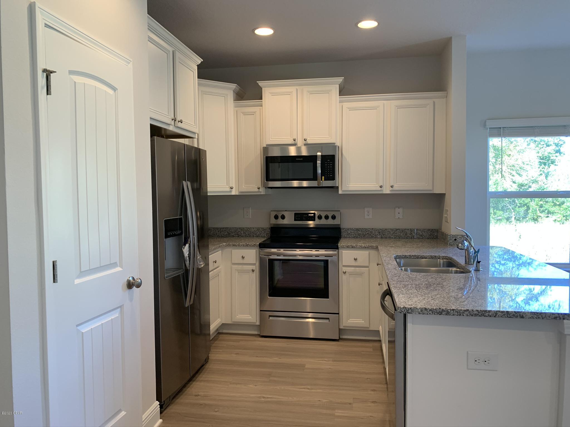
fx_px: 428
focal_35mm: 26
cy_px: 214
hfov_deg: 67.3
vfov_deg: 53.1
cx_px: 285
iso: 100
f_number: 1.8
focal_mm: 4.25
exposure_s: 1/60
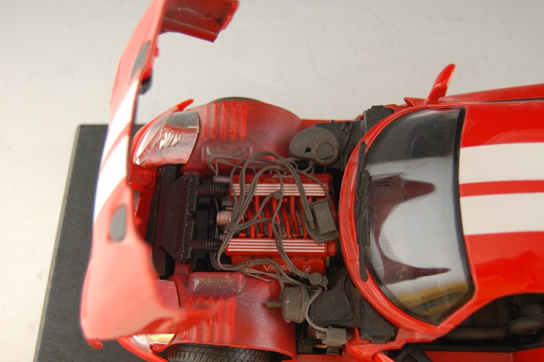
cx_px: 271
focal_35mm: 49
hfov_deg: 40.4
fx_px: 740
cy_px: 180
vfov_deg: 27.5
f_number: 4.5
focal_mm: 32
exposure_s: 1/40
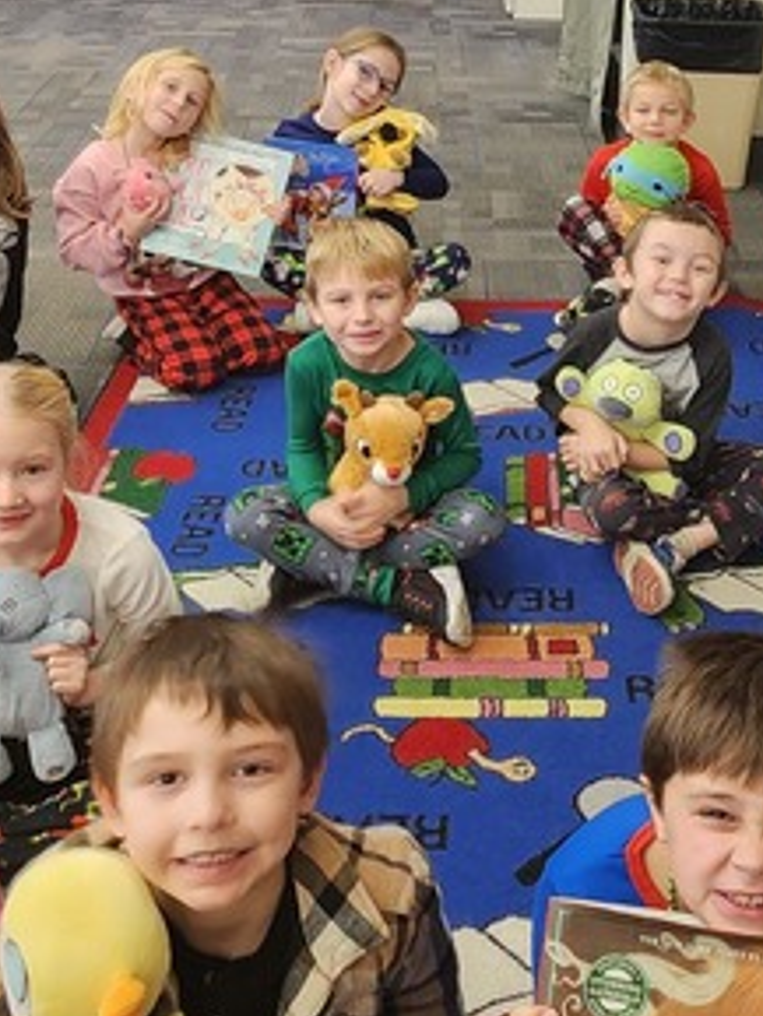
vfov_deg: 39.7
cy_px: 211
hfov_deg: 31.2
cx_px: 538
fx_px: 1351
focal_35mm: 46
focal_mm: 2.2
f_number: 2.2
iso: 320
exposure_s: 1/46
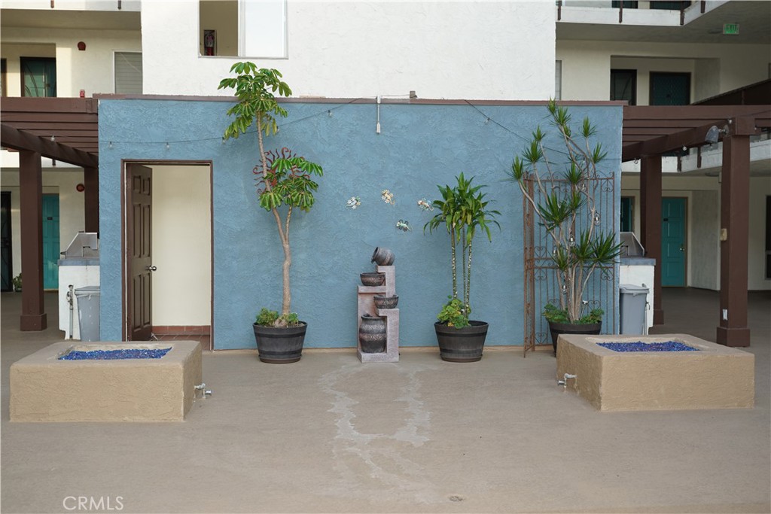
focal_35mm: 40
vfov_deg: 33.4
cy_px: 257
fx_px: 857
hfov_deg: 48.5
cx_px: 386
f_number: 4
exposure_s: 1/160
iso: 125
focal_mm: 40
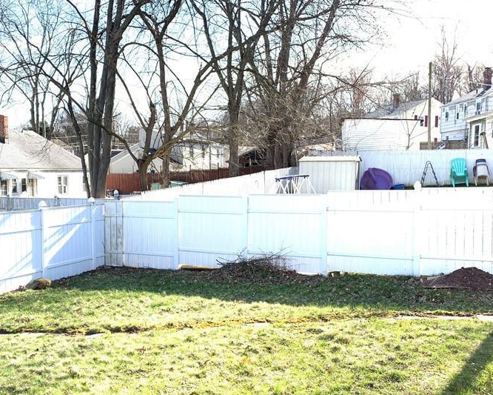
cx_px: 192
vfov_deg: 38.2
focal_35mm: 39
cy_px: 226
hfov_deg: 46.5
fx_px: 569
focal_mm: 4.25
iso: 25
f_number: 1.8
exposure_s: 1/492
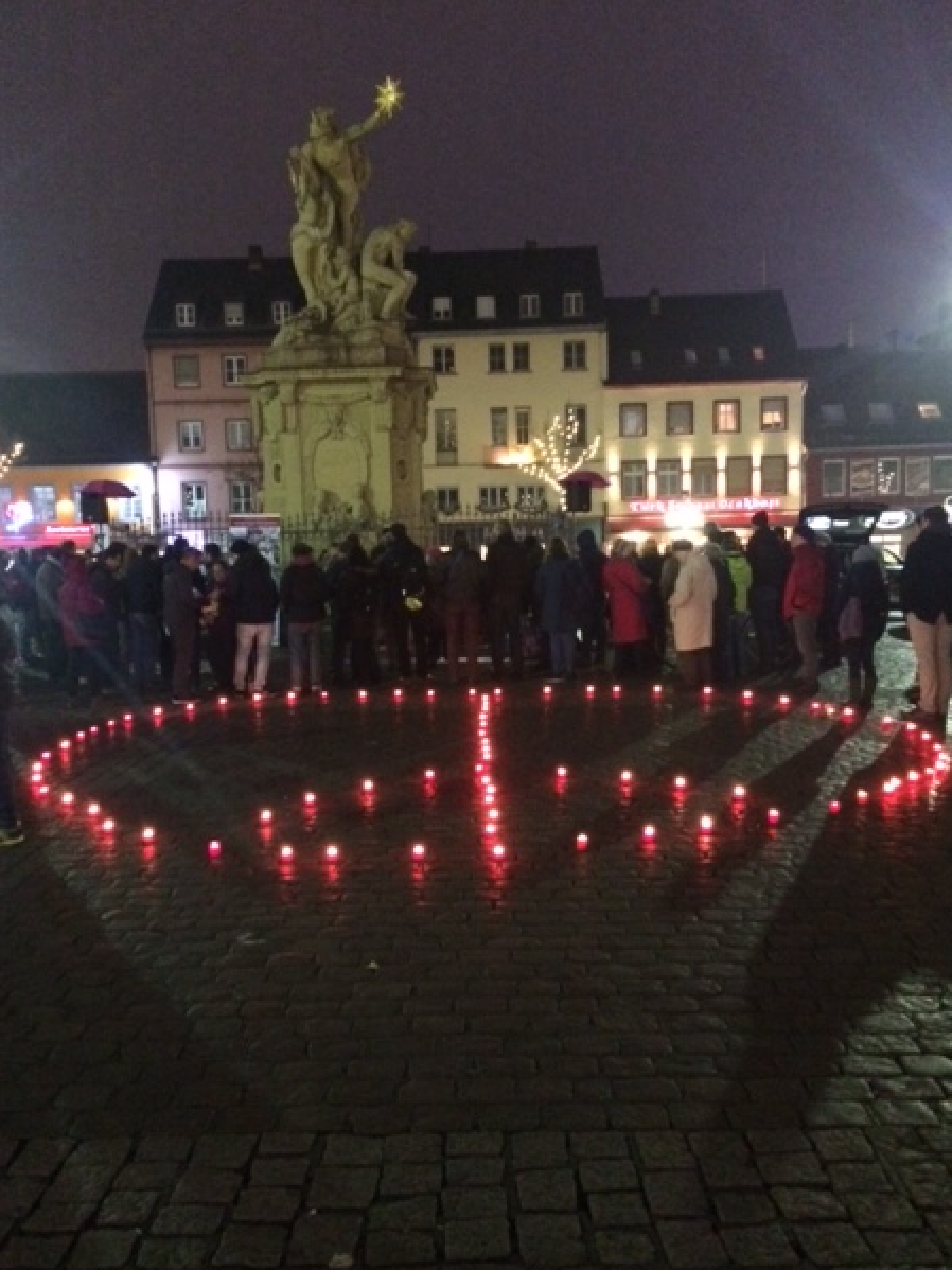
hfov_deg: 45.4
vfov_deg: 58.3
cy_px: 674
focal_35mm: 31
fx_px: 1137
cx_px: 454
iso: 640
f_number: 2.2
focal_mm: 4.15
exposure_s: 1/17
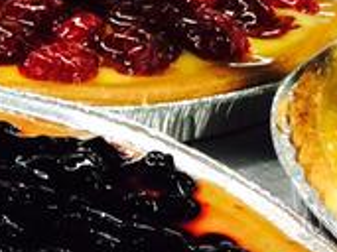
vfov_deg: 10.9
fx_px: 1323
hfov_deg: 13.5
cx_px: -195
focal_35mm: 136
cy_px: 150
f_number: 2.2
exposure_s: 1/30
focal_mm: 4.15
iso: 100
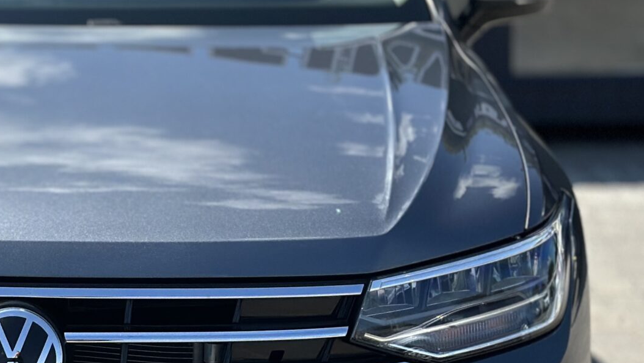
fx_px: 2169
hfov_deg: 16.5
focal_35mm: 127
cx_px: 4
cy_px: 259
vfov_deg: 9.5
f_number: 1.78
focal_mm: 6.86
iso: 100
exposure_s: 1/6623
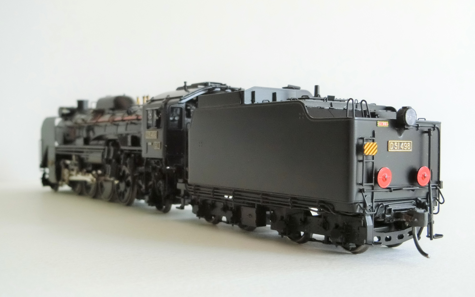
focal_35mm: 48
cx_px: 238
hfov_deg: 41.8
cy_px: 142
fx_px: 621
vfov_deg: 26.9
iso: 800
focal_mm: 8
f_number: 4.4
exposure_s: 1/320
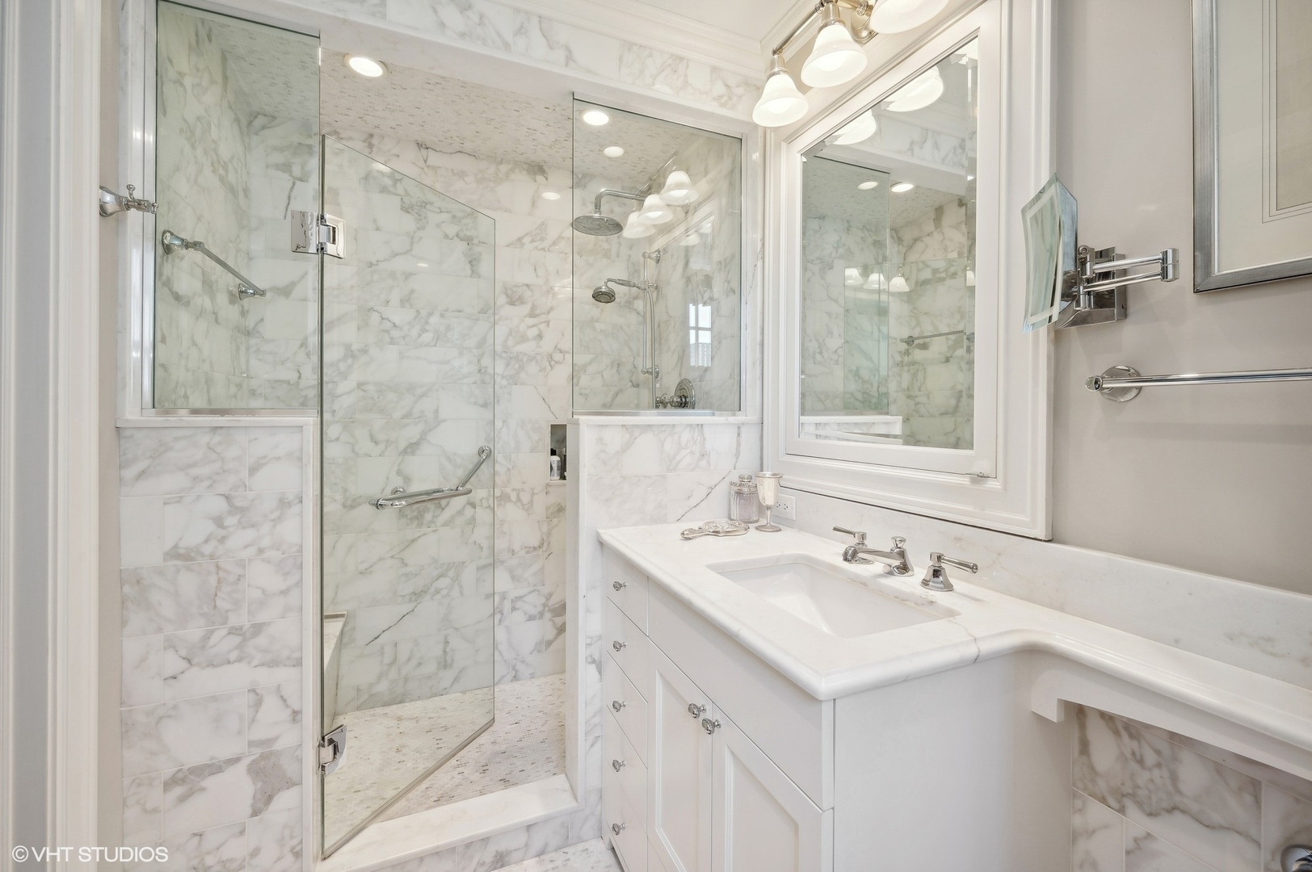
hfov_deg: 104.3
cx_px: 656
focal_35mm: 14
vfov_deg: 81.1
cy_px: 436
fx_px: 510
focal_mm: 14
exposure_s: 1/8
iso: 100
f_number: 10
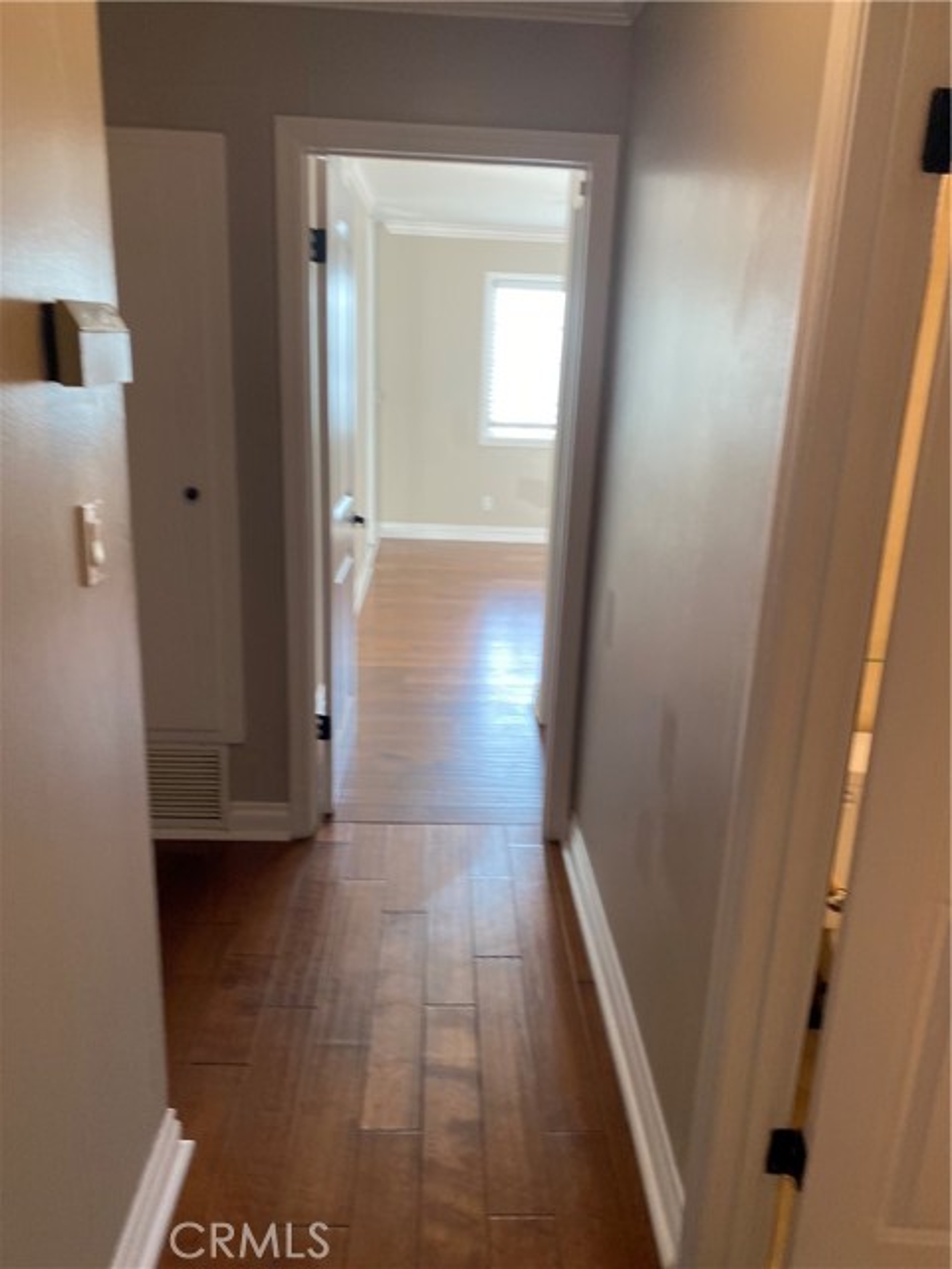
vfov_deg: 67.3
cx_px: 476
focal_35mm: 26
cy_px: 634
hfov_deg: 53.1
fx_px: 953
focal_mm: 4.25
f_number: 1.8
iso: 125
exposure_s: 1/120
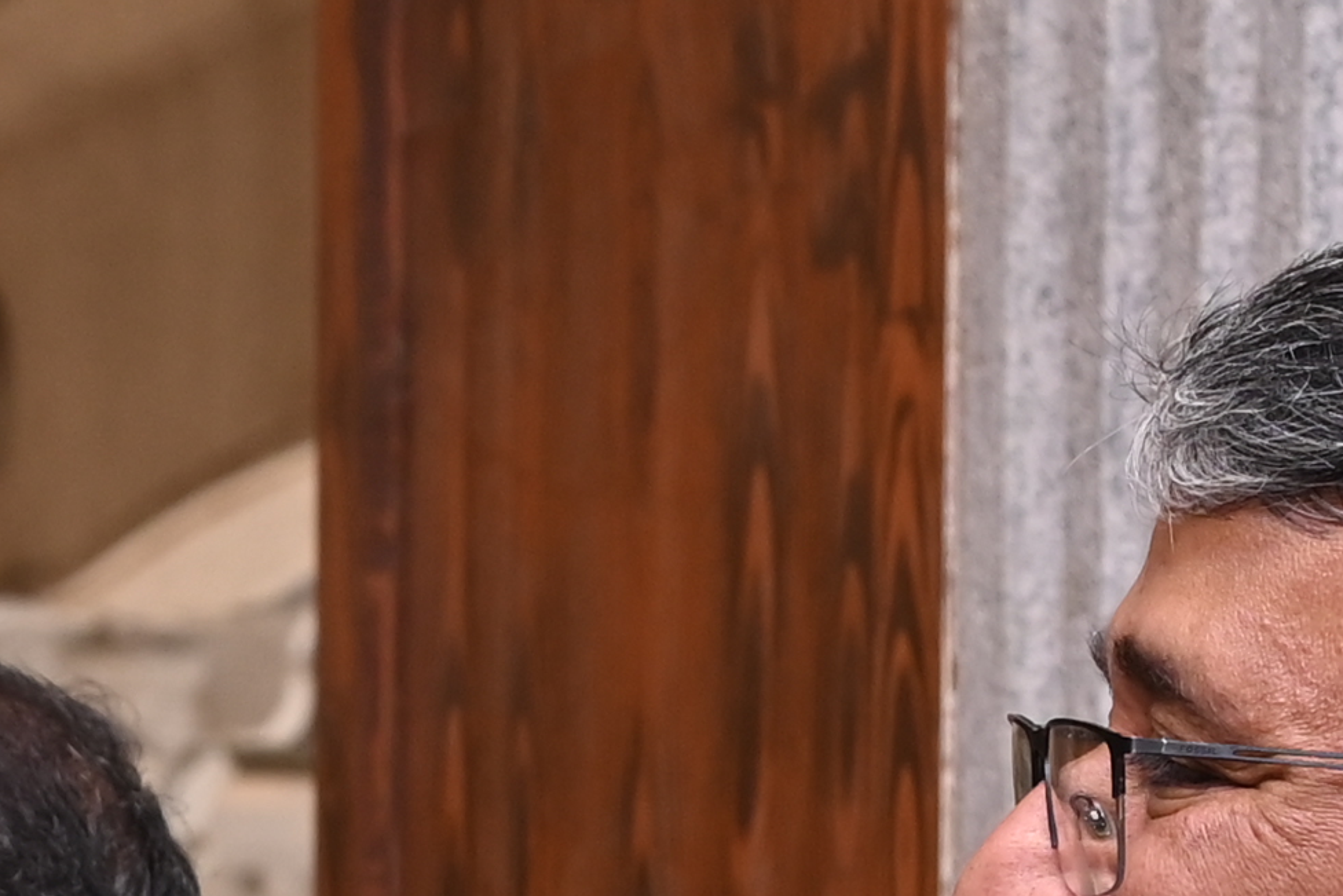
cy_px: 2044
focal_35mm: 259
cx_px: -431
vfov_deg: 5.2
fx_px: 9663
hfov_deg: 7.8
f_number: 5.6
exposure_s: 1/125
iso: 640
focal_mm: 42
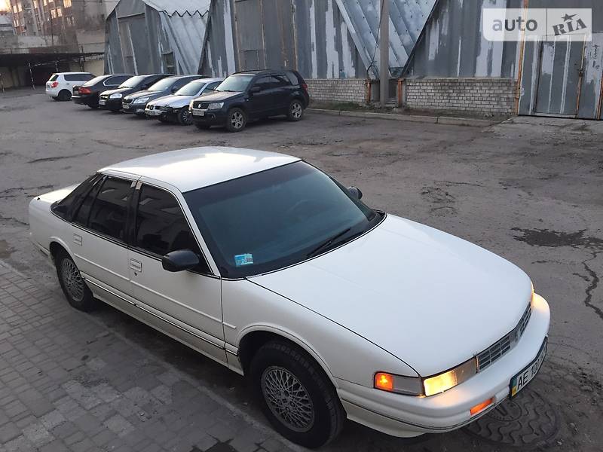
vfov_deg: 48.2
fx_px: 505
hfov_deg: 61.7
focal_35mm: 29
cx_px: 302
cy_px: 226
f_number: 2.2
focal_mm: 4.2
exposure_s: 1/33
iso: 32
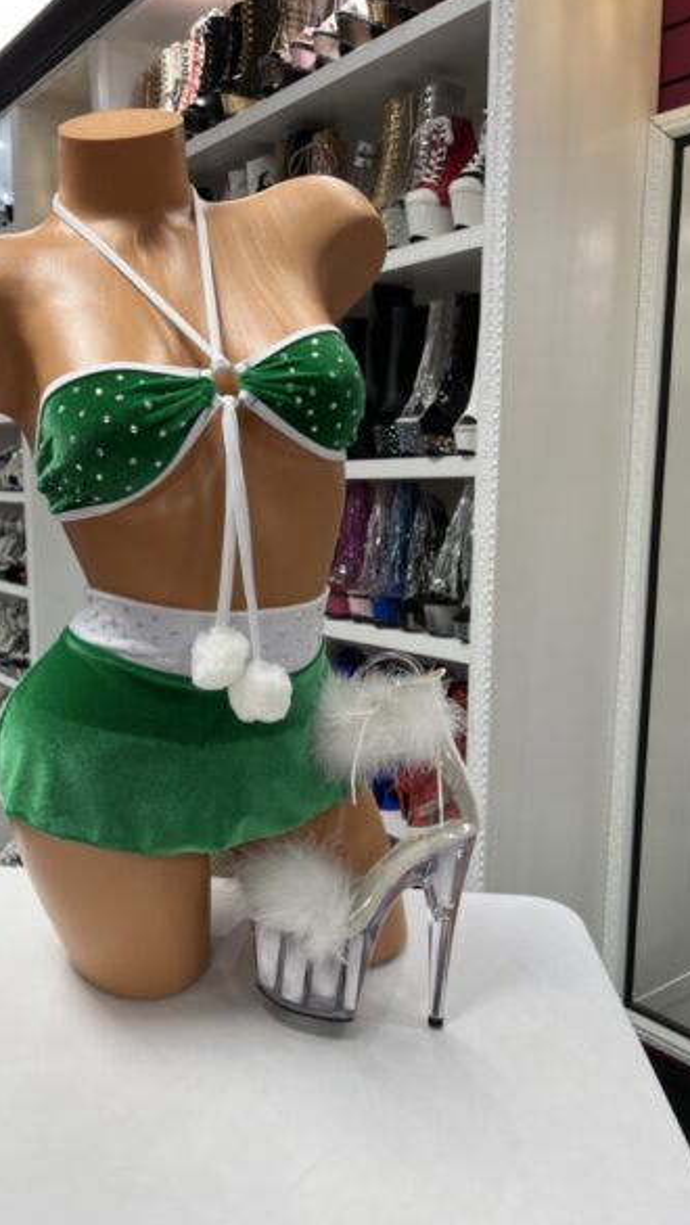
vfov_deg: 66.1
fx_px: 942
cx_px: 234
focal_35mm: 29
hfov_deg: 39.8
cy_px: 617
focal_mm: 5.7
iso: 80
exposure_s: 1/60
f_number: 1.5
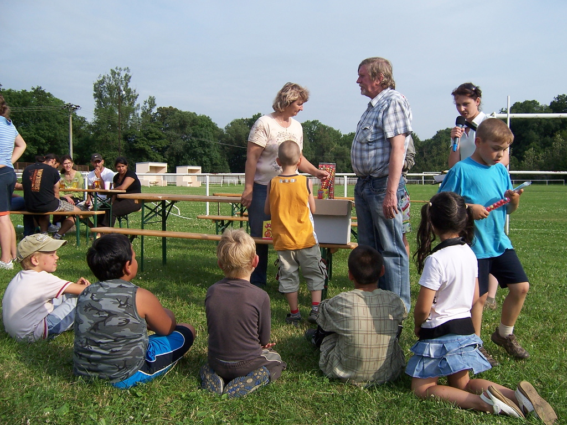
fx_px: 541
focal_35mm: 33
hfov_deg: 55.4
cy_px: 212
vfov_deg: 42.9
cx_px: 284
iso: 80
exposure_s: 1/750
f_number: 4
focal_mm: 5.5
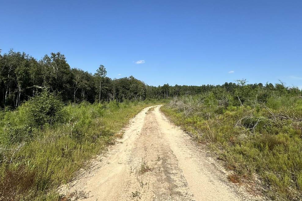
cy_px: 83
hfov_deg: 86.9
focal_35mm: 19
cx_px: 147
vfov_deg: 64.1
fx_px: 159
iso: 40
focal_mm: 2.22
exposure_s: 1/2132
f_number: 2.2
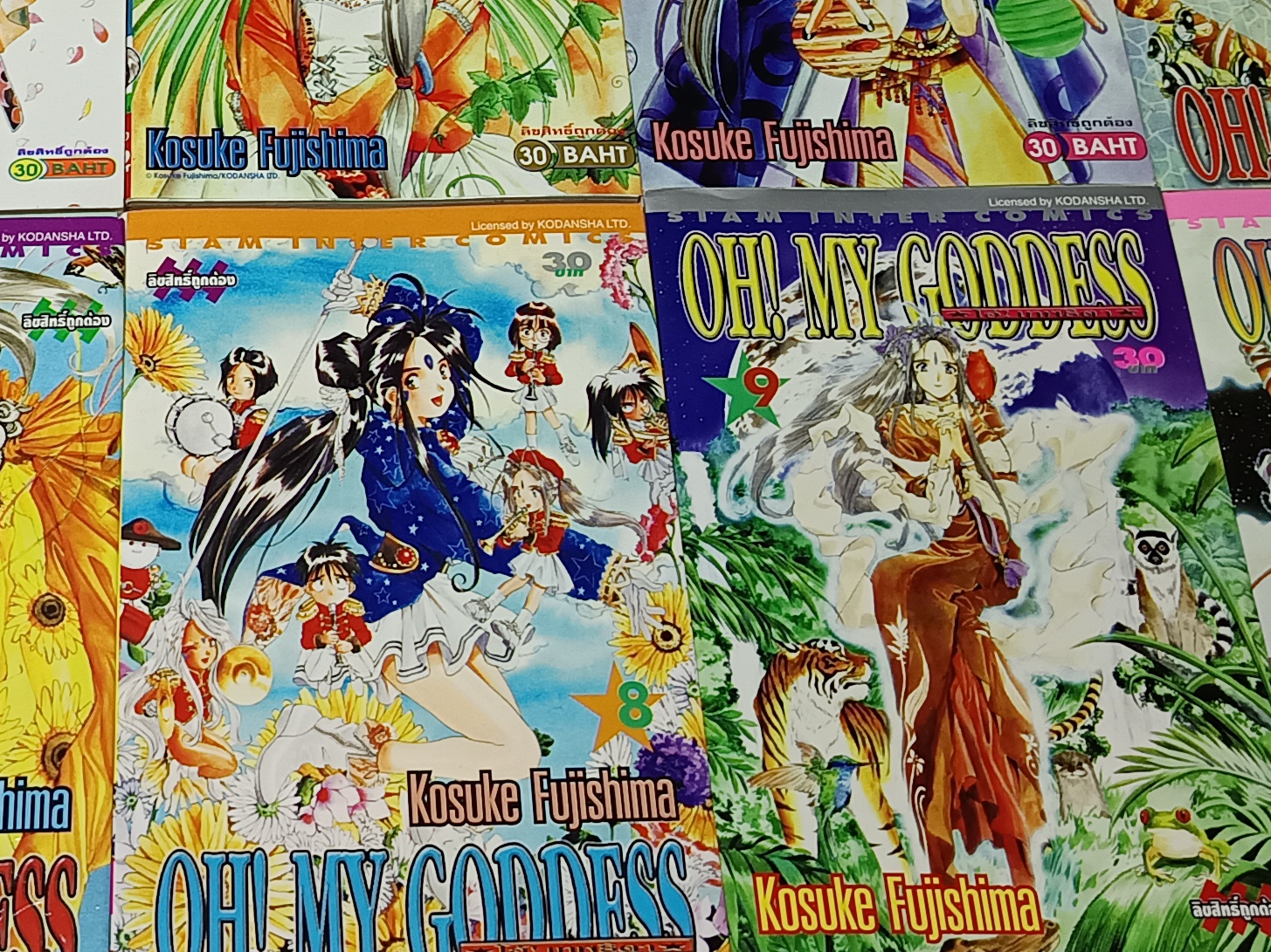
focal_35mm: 66
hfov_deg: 28.9
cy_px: 80
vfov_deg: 21.7
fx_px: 2423
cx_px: 306
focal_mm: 5.31
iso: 857
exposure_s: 1/33.3
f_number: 1.7
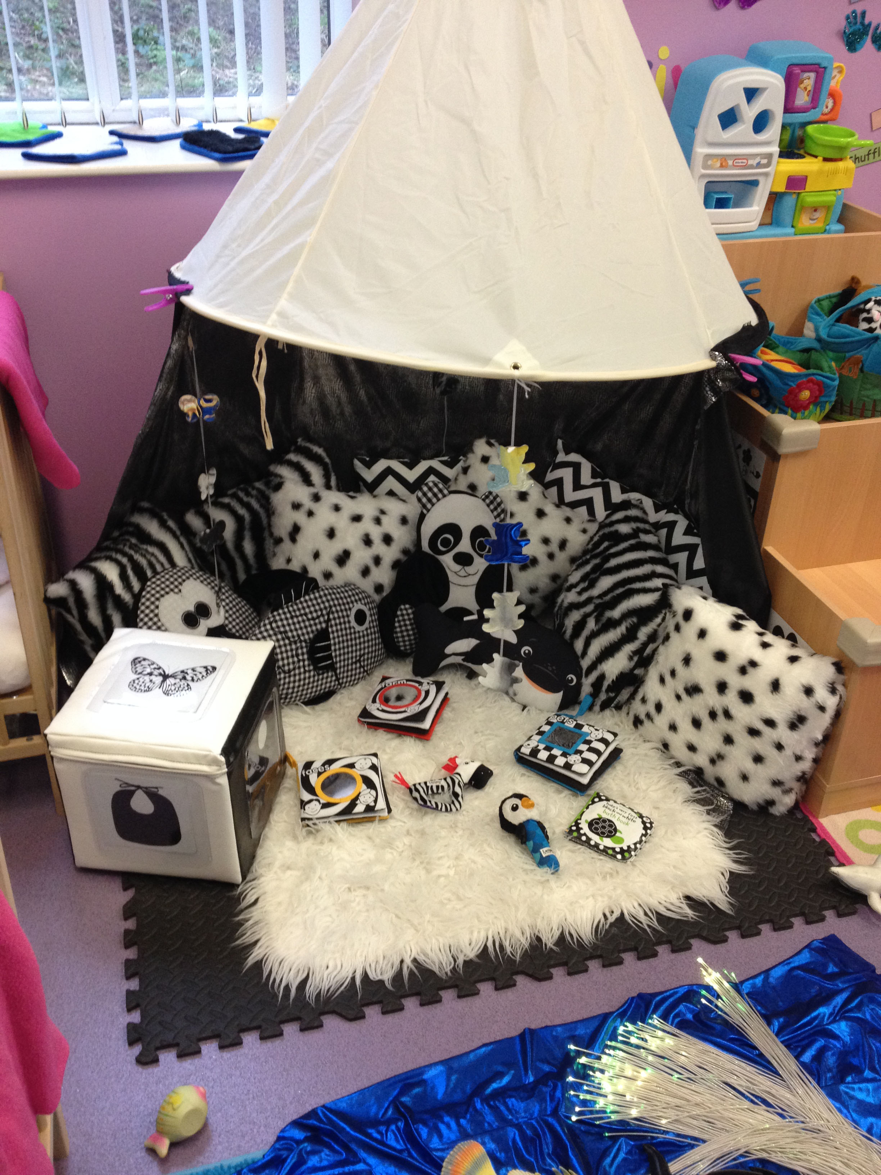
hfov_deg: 40.7
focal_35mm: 35
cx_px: 440
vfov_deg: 52.6
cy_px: 588
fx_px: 1188
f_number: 2.4
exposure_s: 1/20
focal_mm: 4.28
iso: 160
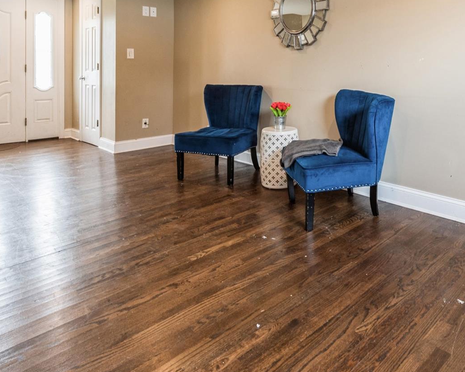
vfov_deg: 51.3
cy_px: 71
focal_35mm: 26
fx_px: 358
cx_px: 314
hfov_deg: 64.1
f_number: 11
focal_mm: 14
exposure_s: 1/6
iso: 400
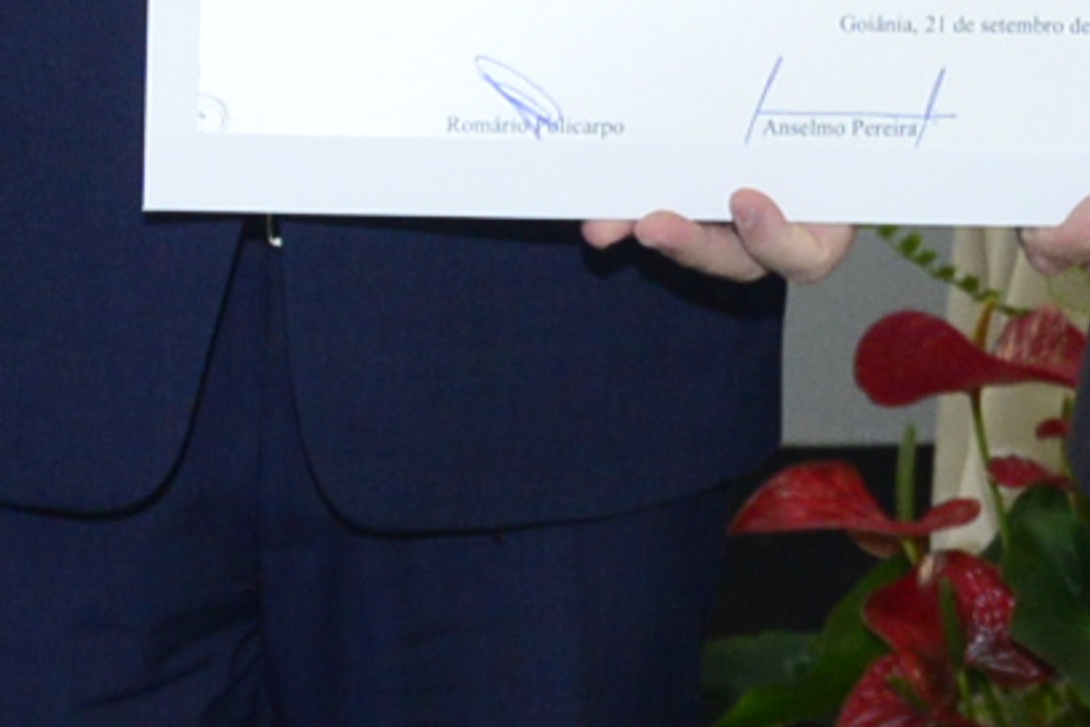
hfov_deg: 8.6
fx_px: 7145
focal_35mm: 236
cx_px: 1274
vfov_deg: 5.8
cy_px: 144
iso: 1600
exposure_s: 1/125
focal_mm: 32
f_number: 6.3
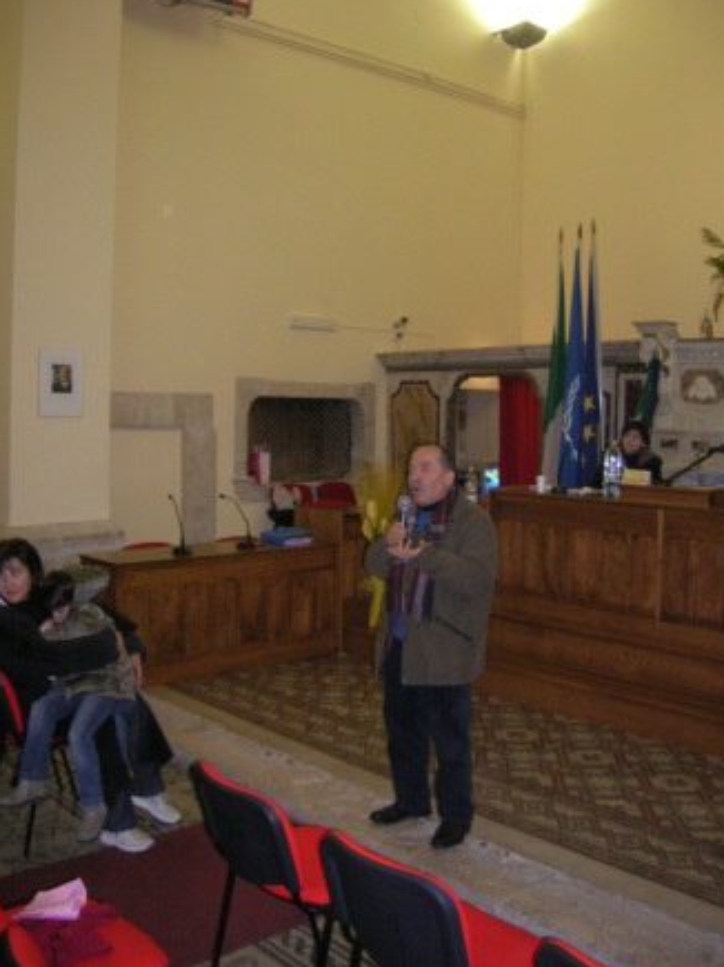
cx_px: 364
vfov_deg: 52.6
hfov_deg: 40.7
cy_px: 487
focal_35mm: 35
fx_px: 977
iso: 200
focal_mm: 5.7
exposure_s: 1/60.1
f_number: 2.9
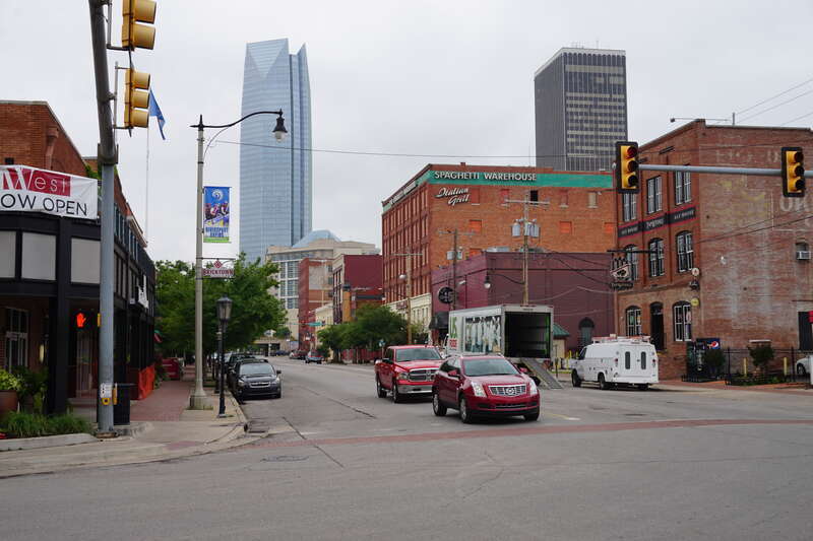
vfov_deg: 33.0
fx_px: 914
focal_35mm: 40
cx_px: 406
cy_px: 270
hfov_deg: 47.9
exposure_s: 1/160
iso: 100
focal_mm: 27
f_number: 11
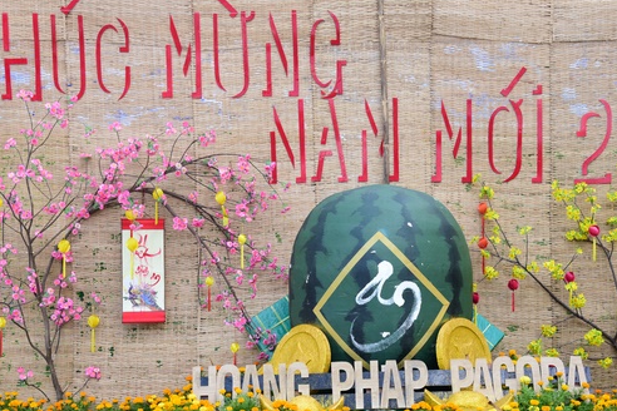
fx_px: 1131
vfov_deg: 20.6
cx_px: 345
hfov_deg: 30.5
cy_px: 250
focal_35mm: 66
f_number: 5.6
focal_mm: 50
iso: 250
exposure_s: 1/60
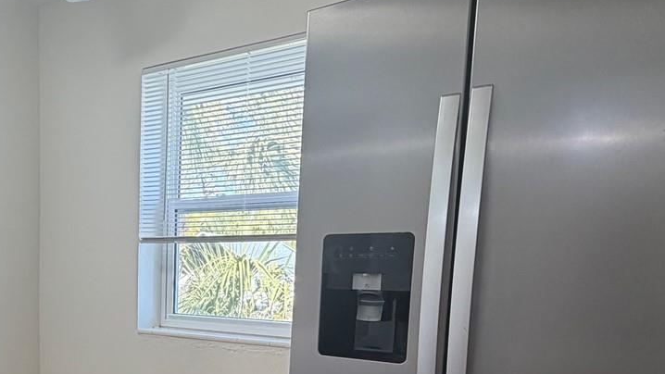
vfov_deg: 32.9
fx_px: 600
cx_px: 141
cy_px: 335
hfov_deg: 54.4
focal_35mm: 34
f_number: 2.2
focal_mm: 2.22
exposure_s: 1/120
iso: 125
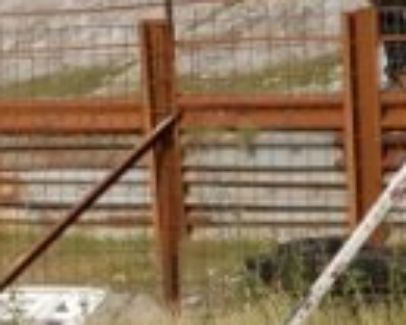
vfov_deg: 2.9
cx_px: -468
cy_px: 456
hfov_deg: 3.5
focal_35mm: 541
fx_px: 6501
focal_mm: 78
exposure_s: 1/1000
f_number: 5.6
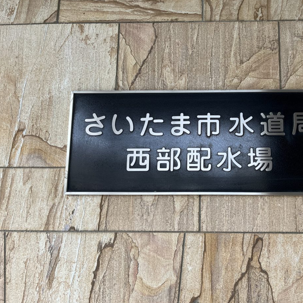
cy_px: 152
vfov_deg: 52.5
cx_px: 202
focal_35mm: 31
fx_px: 307
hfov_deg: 51.6
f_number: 1.6
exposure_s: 1/105
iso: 125
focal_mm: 5.1
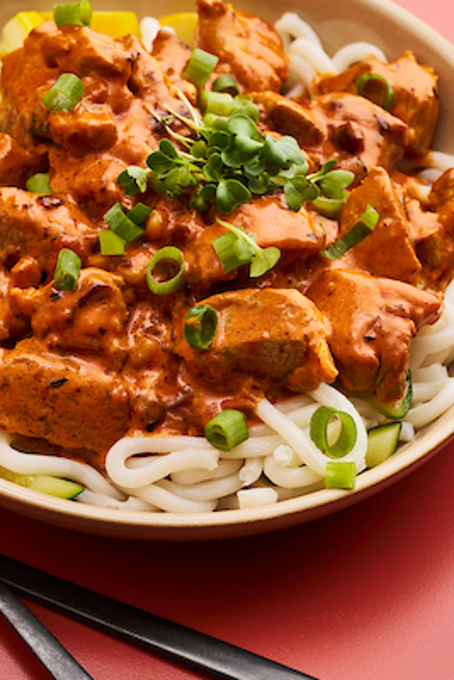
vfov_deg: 15.2
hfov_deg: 10.2
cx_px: 160
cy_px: 272
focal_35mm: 135
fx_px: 2551
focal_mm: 90
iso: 200
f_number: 8
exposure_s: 1/125
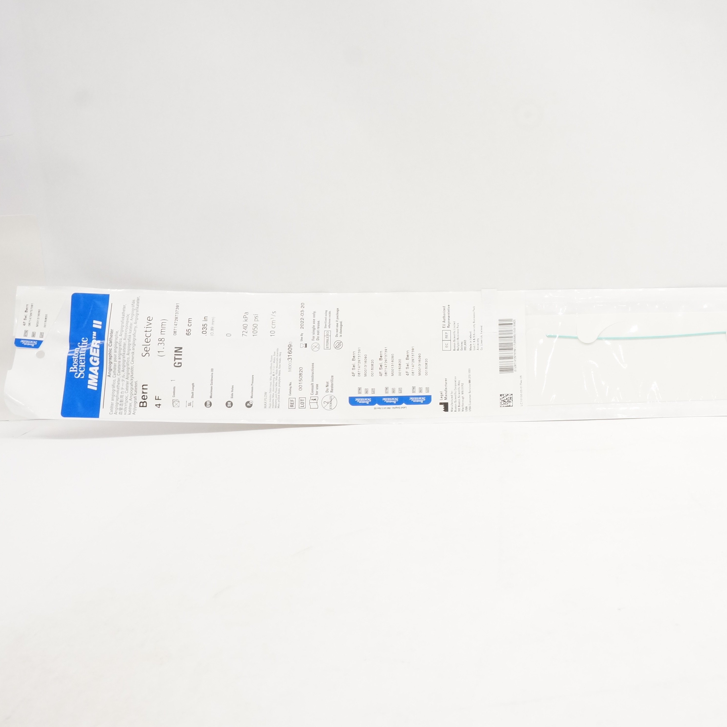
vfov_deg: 43.9
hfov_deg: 42.1
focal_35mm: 38
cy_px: 356
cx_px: 570
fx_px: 903
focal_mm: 18
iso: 800
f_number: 10
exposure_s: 1/40
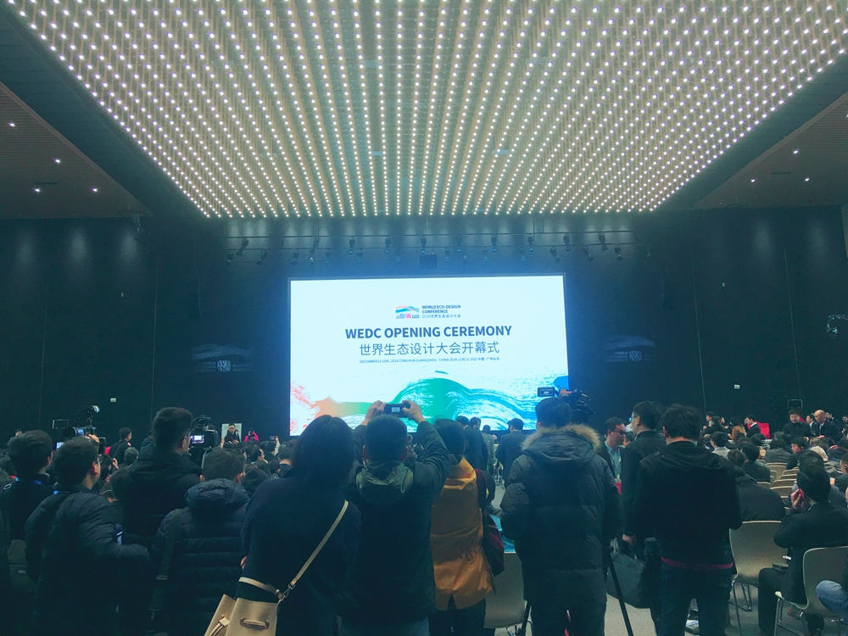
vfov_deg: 48.2
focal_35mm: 29
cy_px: 318
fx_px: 710
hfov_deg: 61.7
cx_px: 424
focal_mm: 4.15
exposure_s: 1/33
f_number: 2.2
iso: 25
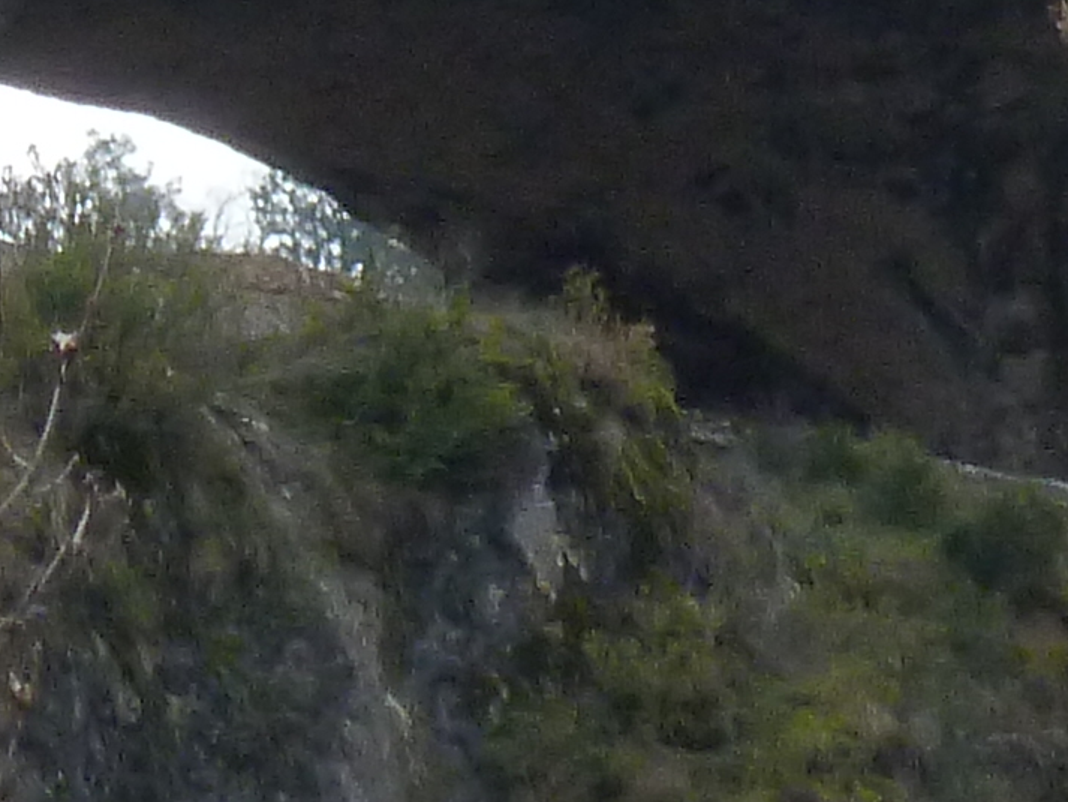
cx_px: 3
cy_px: -727
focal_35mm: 733
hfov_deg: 2.7
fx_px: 22619
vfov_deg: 2.0
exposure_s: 1/100
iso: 160
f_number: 5.1
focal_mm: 21.7
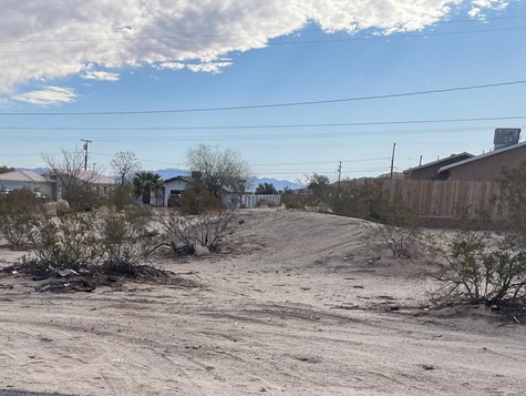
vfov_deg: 25.1
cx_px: 185
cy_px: 379
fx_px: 852
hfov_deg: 34.1
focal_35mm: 56
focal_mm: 4.2
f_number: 1.6
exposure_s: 1/4132
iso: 32
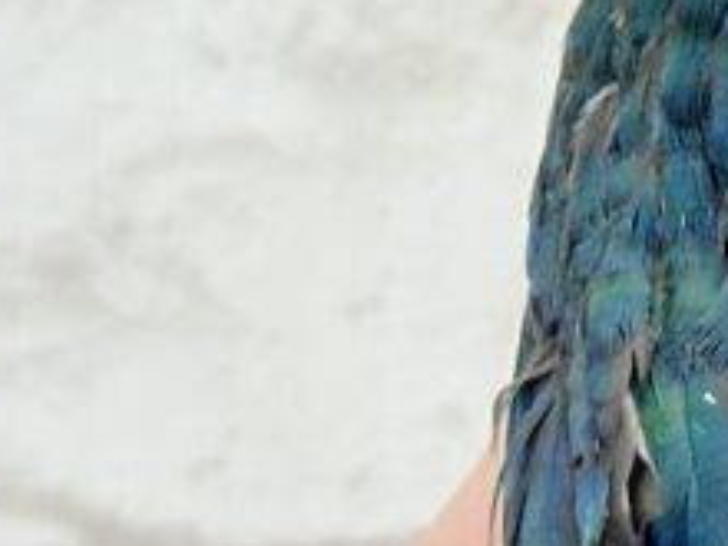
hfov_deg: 12.7
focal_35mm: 151
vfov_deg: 9.6
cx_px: 907
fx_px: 3176
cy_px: -228
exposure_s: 1/100
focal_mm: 5.96
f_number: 1.6
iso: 80
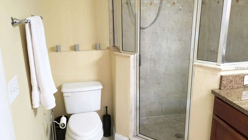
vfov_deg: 36.7
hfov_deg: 61.0
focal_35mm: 32
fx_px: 210
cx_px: 124
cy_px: 68
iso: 125
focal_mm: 4.15
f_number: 2.2
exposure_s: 1/30
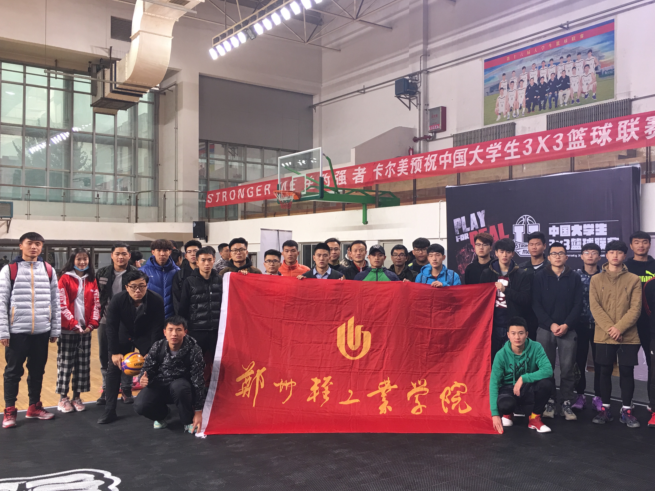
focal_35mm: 35
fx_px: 662
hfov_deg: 52.5
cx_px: 364
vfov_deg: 40.7
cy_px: 250
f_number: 2.2
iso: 25
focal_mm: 4.15
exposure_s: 1/33
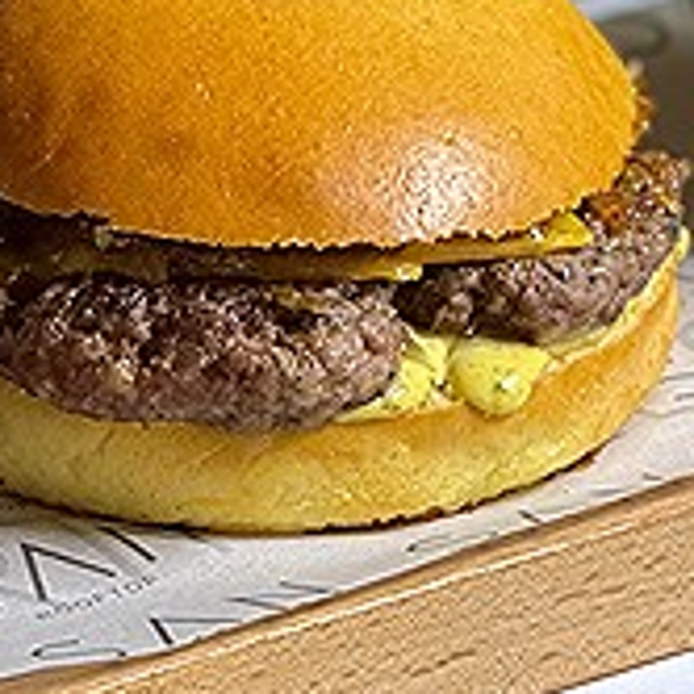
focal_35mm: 384
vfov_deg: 4.6
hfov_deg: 4.6
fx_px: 8710
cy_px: 71
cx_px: 230
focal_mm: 15.66
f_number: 2.8
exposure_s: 1/50
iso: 160
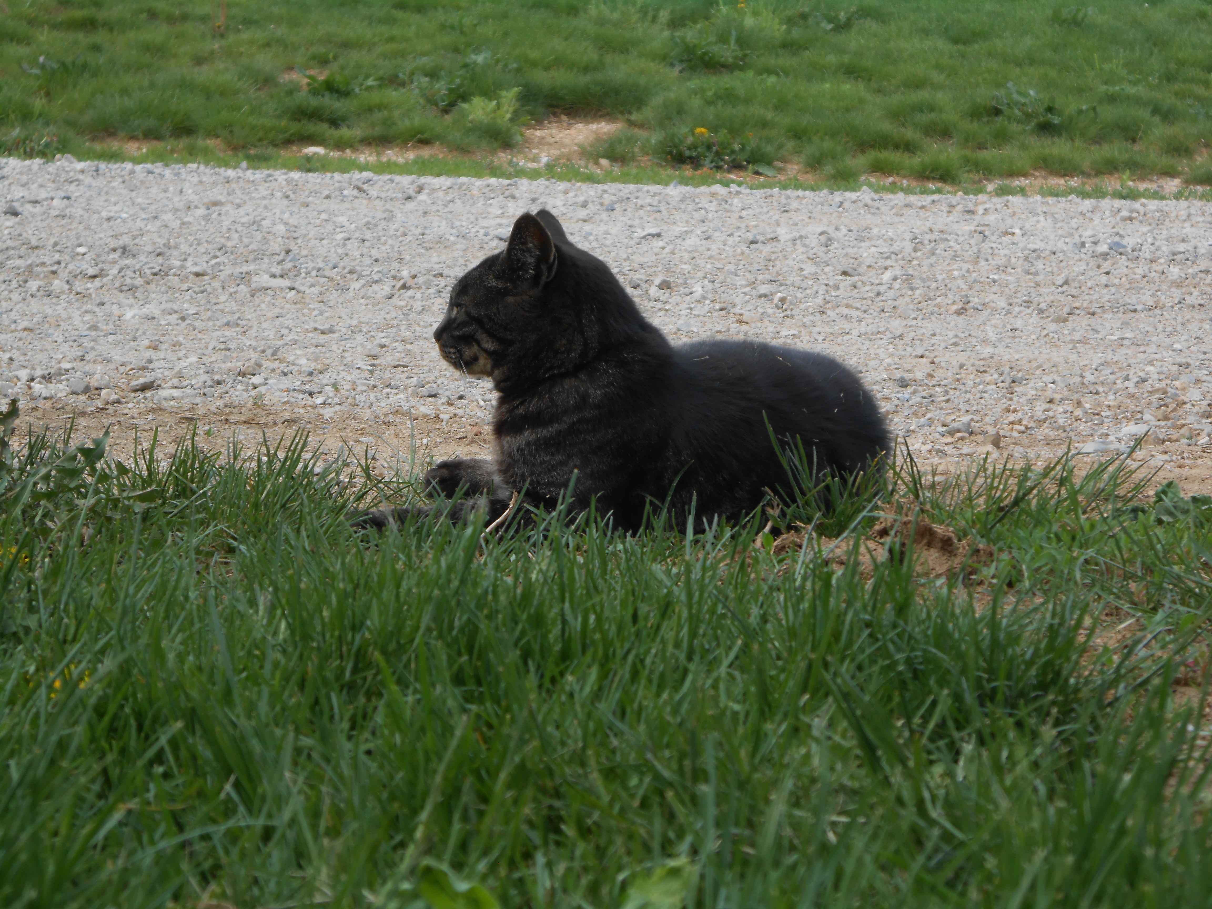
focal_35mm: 93
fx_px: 3256
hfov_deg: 21.1
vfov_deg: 15.9
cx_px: 606
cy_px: 454
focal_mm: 16.5
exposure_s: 1/200
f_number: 4.6
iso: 80
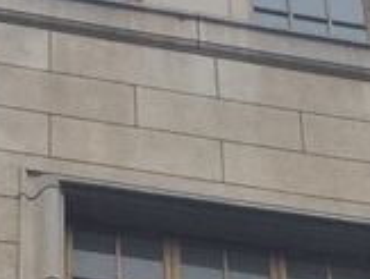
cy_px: 599
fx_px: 2282
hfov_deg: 9.1
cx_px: 497
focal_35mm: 213
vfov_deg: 6.7
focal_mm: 4.15
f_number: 2.2
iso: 32
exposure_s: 1/760
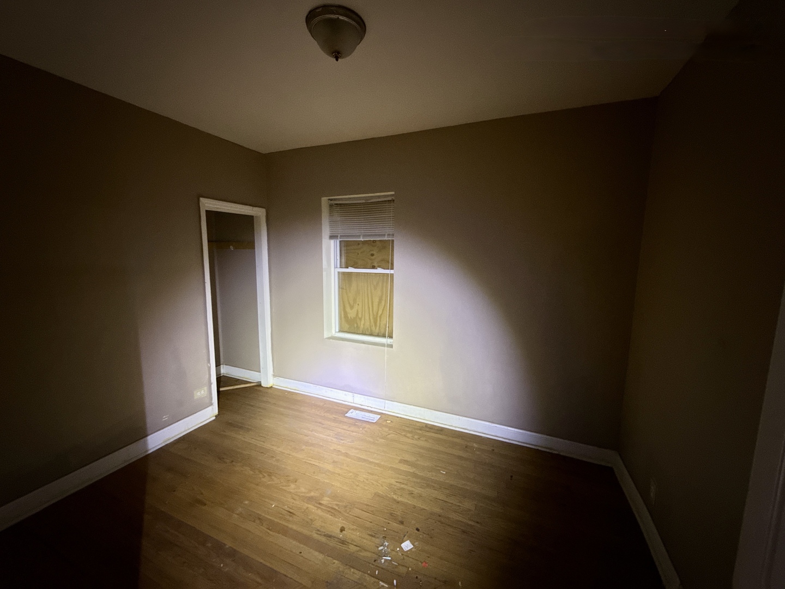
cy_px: 294
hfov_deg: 102.1
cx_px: 392
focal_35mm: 14
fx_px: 317
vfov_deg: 85.7
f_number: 2.2
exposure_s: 1/60
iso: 640
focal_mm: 2.22
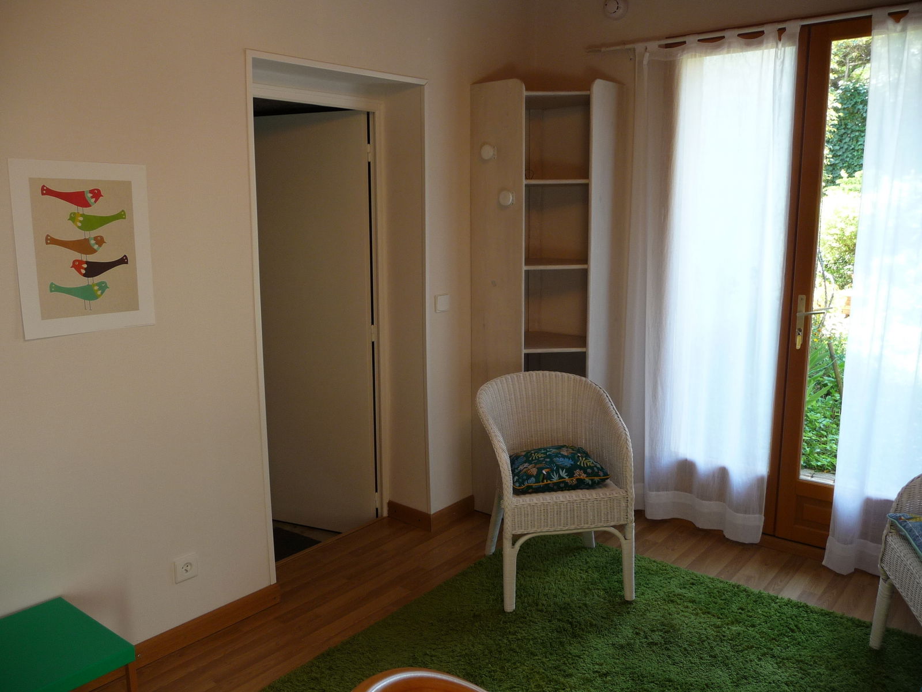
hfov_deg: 63.4
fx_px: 746
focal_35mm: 28
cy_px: 346
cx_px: 461
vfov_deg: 49.7
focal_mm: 4.7
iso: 125
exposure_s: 1/30
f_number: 3.3
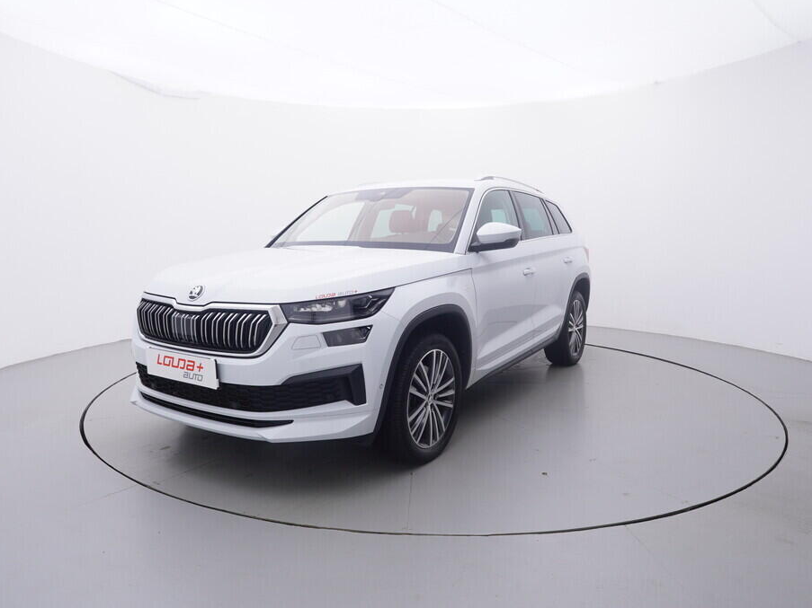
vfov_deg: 55.7
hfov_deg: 70.3
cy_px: 304
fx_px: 576
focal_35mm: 25
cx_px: 380
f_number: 5
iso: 200
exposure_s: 1/80
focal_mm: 15
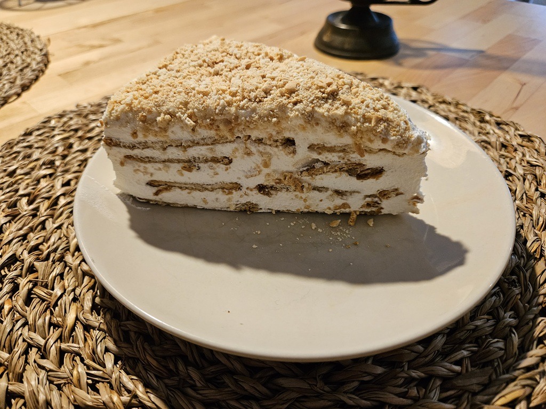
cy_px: 204
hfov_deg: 73.9
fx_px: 363
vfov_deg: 58.9
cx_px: 273
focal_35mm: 23
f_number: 1.8
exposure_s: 1/100
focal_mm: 5.4
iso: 640
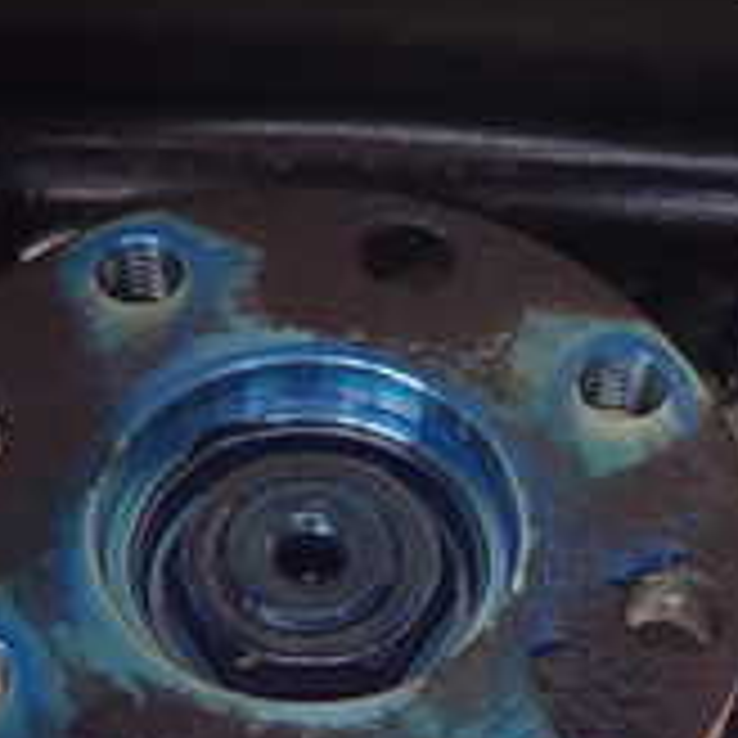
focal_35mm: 81
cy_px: 878
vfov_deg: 20.1
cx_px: 464
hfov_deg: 21.3
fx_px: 1954
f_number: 2
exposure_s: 1/60
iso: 125
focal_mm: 4.5
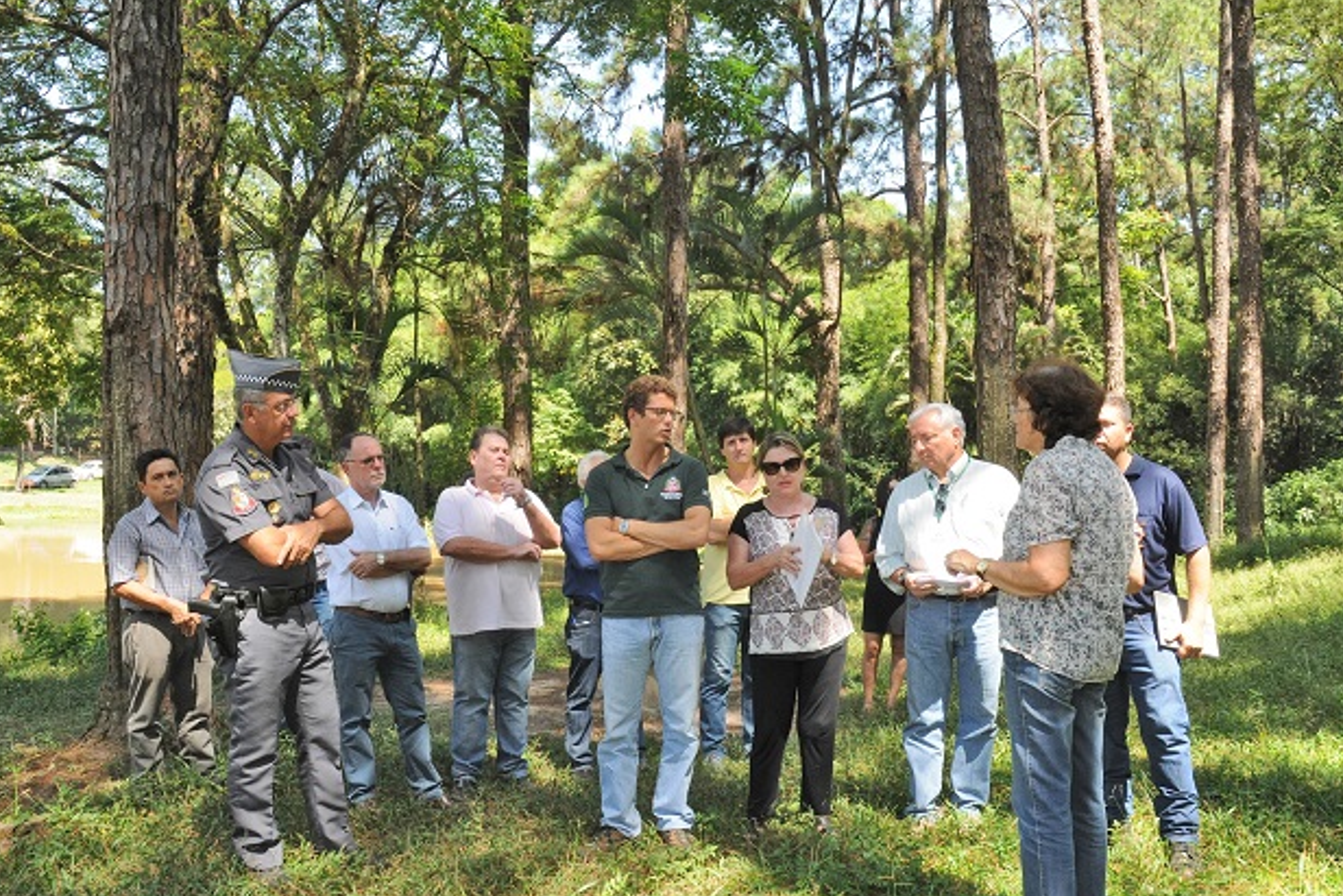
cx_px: 672
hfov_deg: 65.5
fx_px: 1045
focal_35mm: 28
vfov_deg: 46.4
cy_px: 458
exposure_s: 1/125
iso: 800
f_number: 9
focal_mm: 18
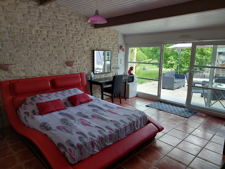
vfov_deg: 54.9
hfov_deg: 69.4
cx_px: 112
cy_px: 84
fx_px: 162
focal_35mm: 25
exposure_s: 1/100
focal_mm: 5.23
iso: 64
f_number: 1.8
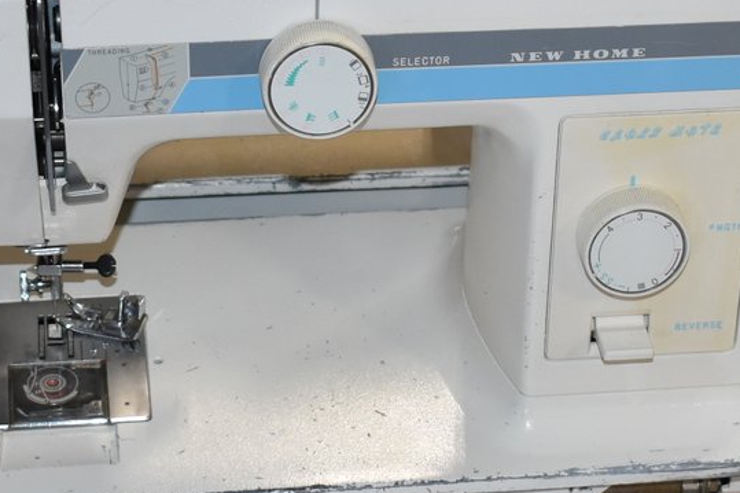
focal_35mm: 119
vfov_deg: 11.5
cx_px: 365
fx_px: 2437
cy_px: 281
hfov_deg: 17.3
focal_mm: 25
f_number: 4
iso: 800
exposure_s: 1/125
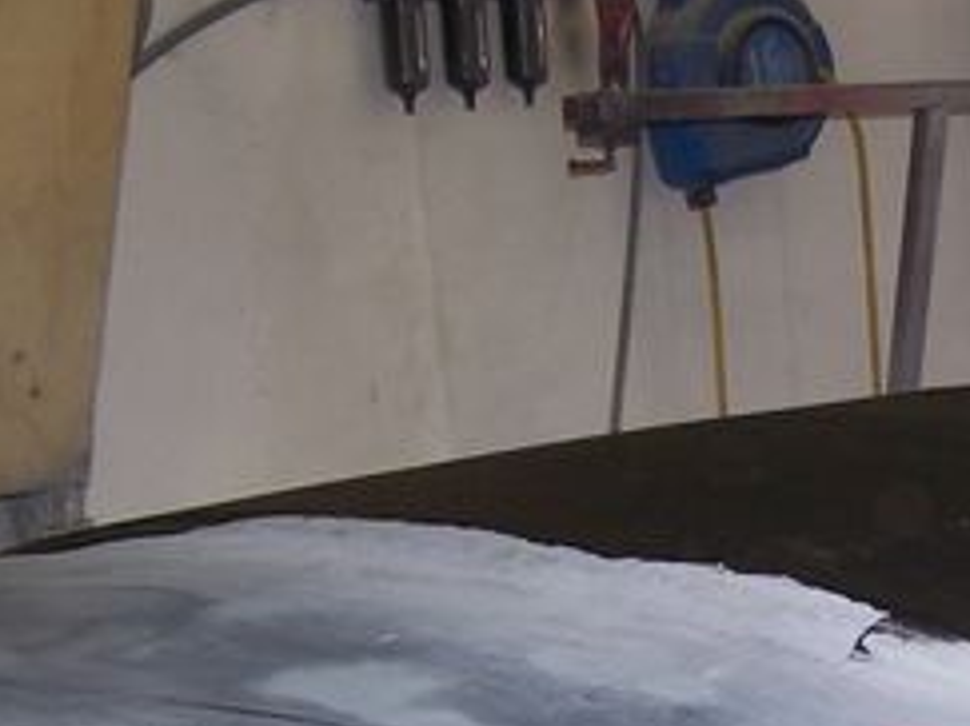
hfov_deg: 18.9
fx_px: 2801
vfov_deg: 14.4
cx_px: 1070
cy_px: 818
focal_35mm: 100
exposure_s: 1/60
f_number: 2.8
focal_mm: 6.3
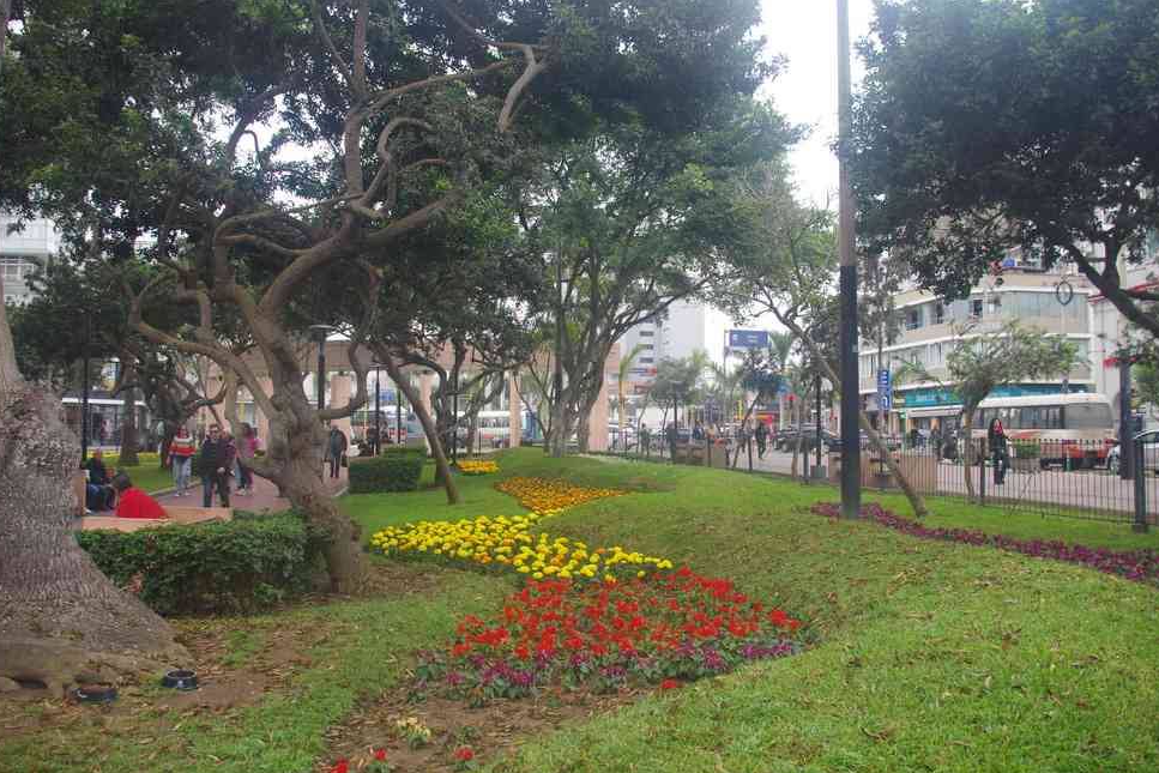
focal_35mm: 31
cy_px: 378
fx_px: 998
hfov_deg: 60.3
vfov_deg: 42.3
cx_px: 565
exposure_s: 1/50
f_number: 7.1
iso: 200
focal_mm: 20
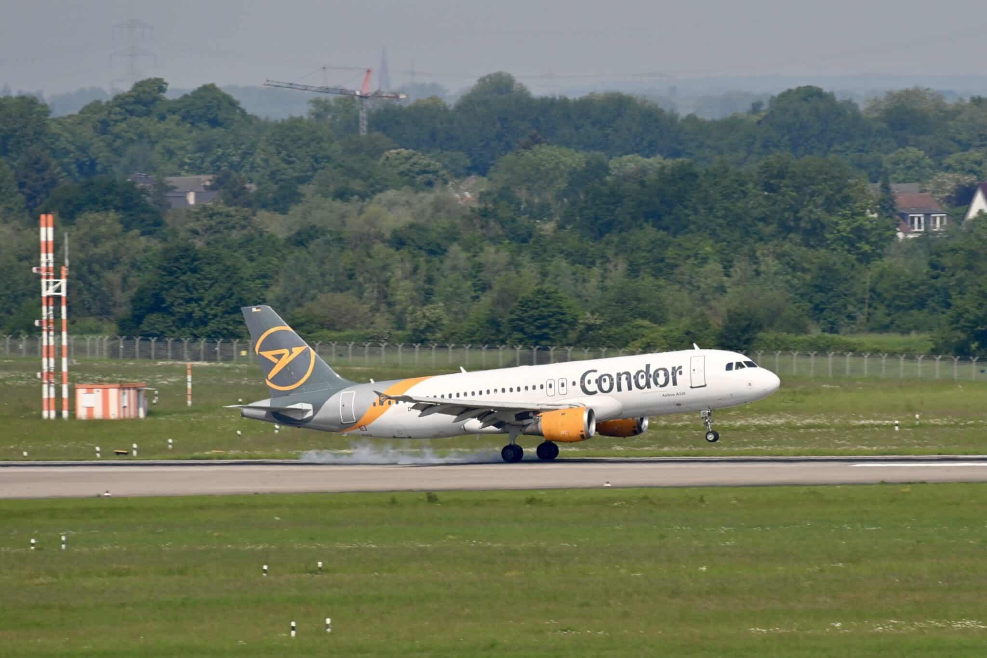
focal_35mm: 500
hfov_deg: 4.1
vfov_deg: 2.8
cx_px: 494
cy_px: 329
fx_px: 13709
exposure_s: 1/320
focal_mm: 500
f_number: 11
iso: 125
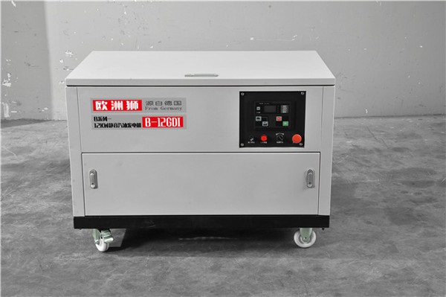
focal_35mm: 62
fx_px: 767
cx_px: 223
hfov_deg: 32.4
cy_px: 148
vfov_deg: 21.9
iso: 160
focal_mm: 62
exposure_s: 1/125
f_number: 14
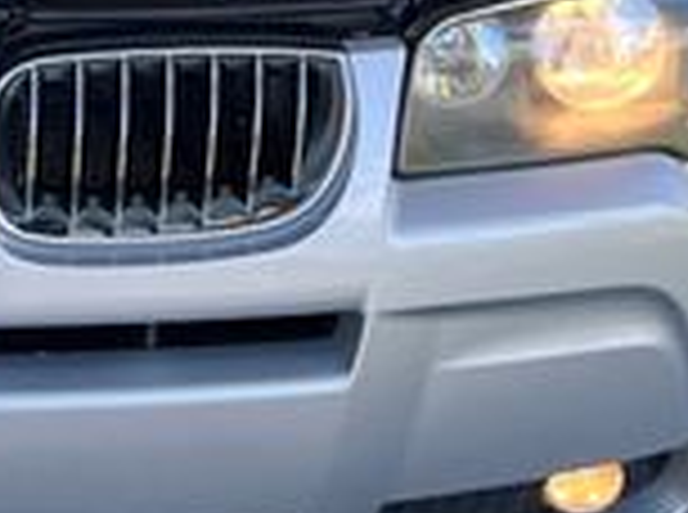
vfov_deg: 12.8
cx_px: 9
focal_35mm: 109
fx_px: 2161
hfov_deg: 17.7
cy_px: -261
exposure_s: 1/336
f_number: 1.5
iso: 50
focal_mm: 5.7
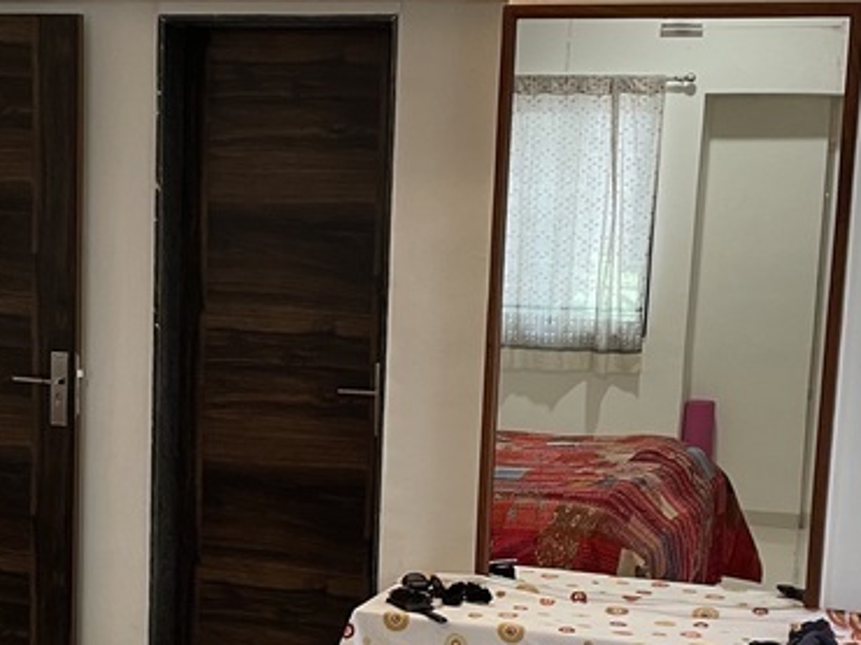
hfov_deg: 27.0
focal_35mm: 72
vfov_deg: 20.2
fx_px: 1790
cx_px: 337
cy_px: 496
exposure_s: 1/50
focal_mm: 4.2
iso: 125
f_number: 1.6
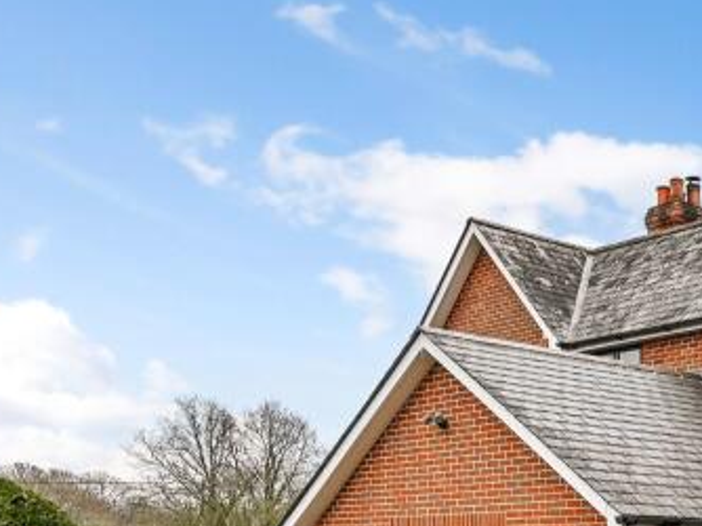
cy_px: 503
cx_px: 843
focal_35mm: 56
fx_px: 1135
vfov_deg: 25.0
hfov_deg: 29.5
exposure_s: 1/400
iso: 400
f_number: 9
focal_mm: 19
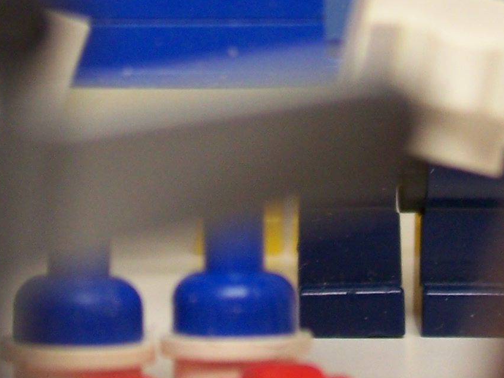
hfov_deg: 12.2
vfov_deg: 9.0
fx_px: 2344
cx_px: 151
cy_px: -150
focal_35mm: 161
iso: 125
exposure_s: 1/45
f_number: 3.4
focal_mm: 8.6
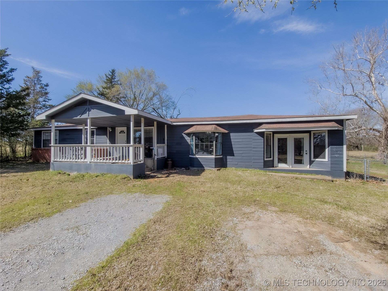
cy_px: 146
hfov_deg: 106.2
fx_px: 146
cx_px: 194
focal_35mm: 13
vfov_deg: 89.9
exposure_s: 1/500
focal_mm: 2.2
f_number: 2.2
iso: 64
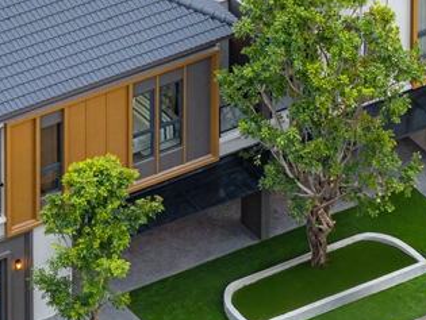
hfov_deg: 4.7
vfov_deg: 3.5
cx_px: 142
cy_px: 135
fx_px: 5187
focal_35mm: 421
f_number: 3.4
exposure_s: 1/60
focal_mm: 30.71
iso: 100
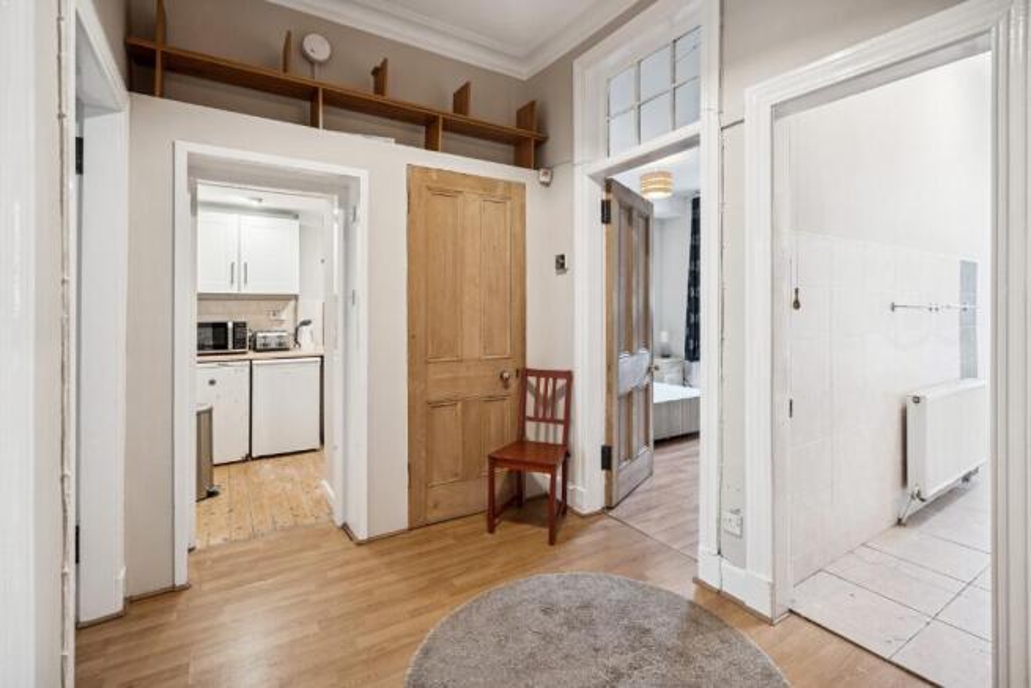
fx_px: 458
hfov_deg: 96.7
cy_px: 344
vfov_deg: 73.8
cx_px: 516
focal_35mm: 16
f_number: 4
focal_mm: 16
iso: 800
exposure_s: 1/25
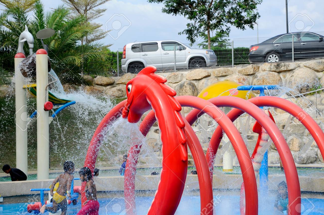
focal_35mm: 99
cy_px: 108
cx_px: 162
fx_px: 890
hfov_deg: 20.6
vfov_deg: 13.8
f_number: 8
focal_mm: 66
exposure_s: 1/400
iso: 200
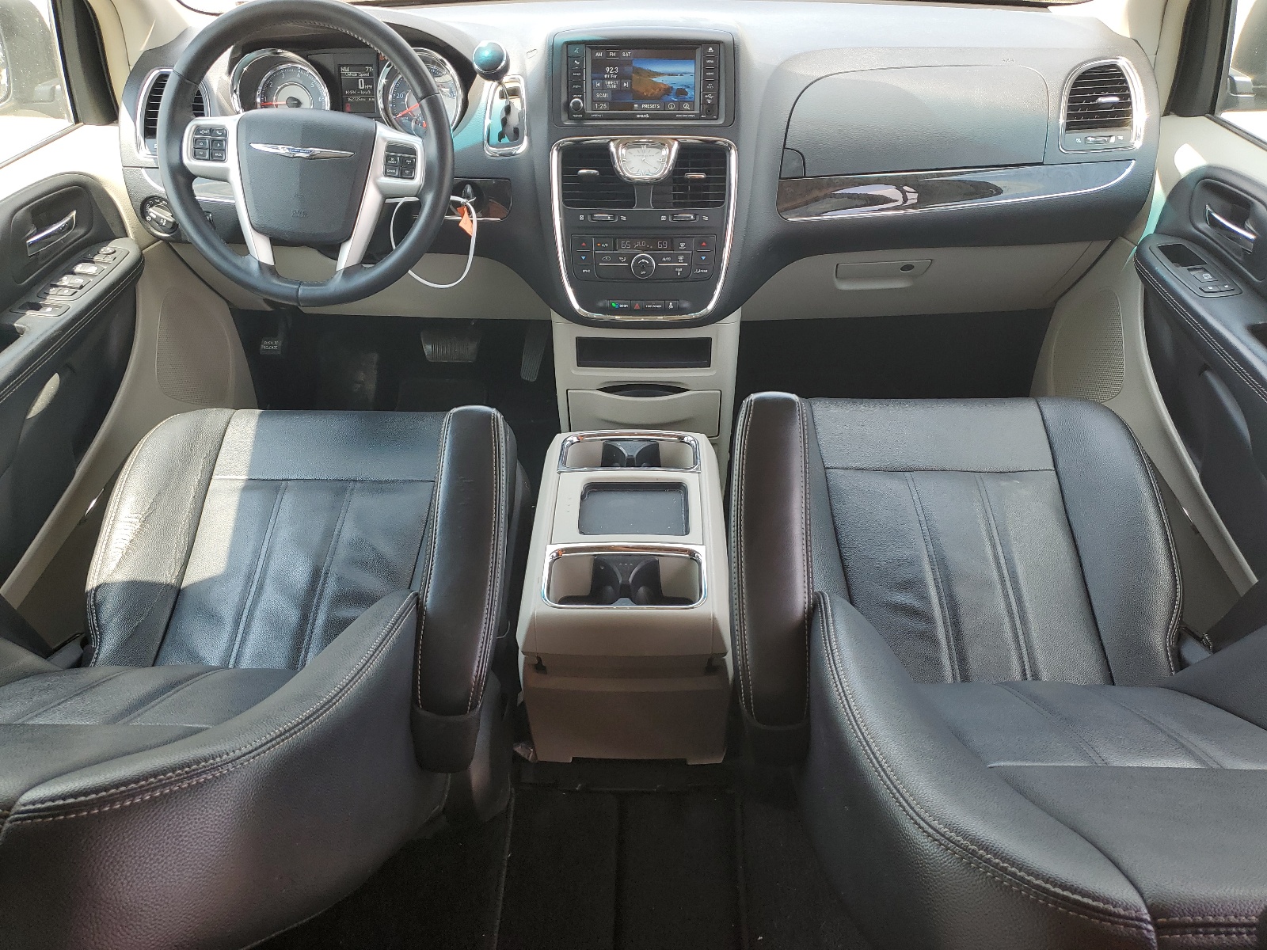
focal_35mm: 26
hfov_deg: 67.3
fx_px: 952
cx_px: 634
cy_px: 475
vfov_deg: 53.1
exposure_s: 1/233
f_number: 1.5
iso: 50
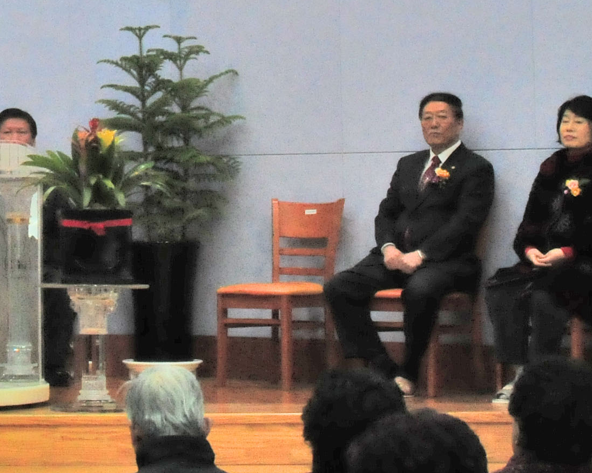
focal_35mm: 176
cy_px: -153
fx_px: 3084
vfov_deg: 8.6
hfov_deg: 10.8
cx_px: -143
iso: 1000
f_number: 3.5
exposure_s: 1/250
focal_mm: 32
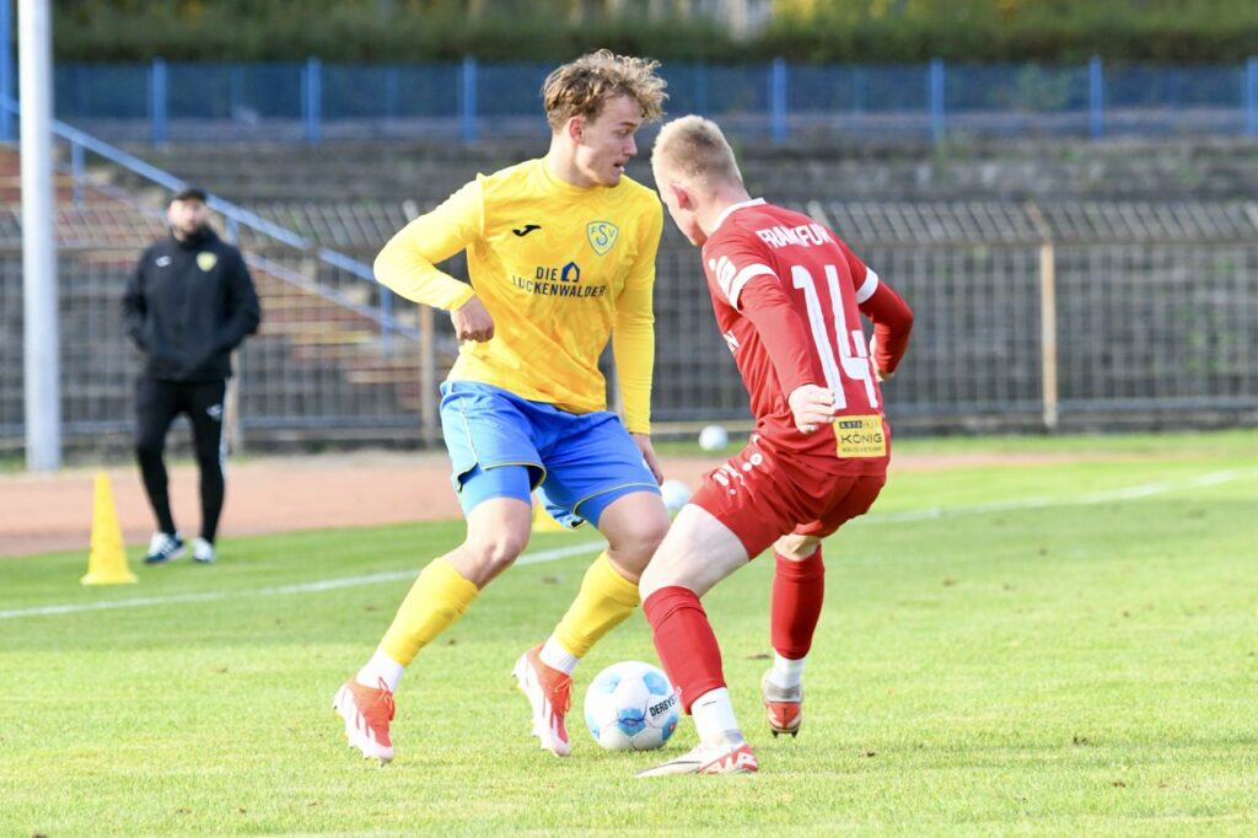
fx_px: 7685
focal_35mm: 220
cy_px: 419
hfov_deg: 9.4
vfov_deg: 6.2
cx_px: 629
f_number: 5.3
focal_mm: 220
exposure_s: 1/1600
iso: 4000
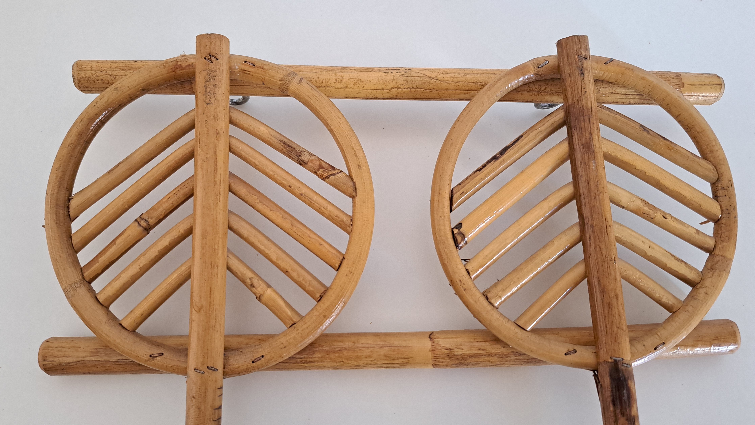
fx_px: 541
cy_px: 211
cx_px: 377
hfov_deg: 69.9
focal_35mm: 27
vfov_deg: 42.9
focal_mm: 5.23
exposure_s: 1/33
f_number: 1.8
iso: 400
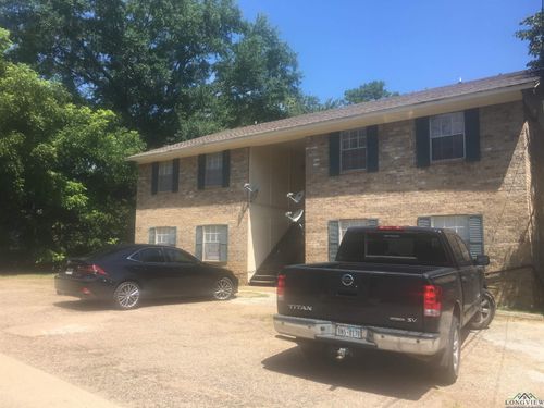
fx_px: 456
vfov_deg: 48.2
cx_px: 272
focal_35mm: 29
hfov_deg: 61.7
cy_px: 204
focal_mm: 4.15
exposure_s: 1/810
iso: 25
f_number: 2.2
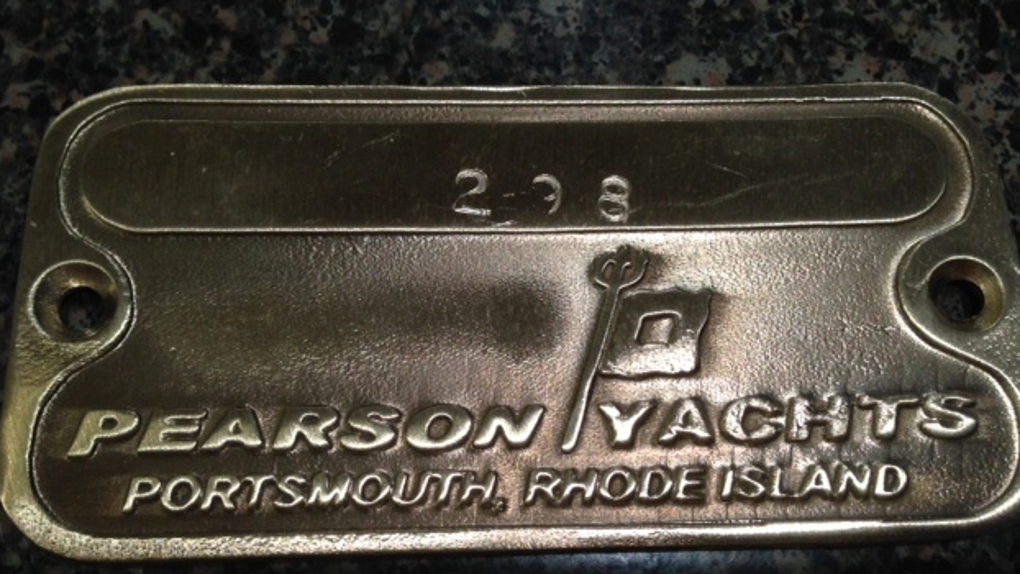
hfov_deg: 54.0
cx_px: 510
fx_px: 1001
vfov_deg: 32.0
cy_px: 323
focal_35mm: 37
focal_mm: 4.12
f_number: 2.4
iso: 64
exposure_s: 1/60
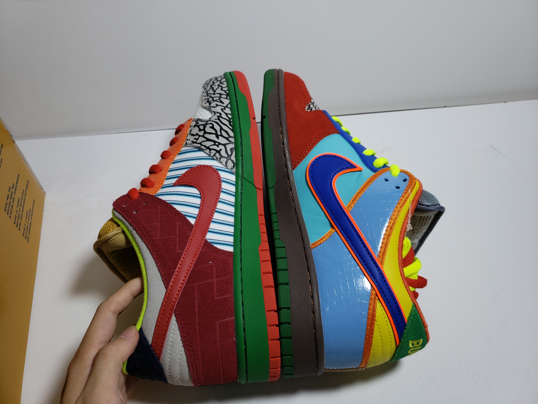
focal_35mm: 26
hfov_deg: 67.3
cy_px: 202
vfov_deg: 53.1
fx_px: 404
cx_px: 269
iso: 50
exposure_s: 1/594
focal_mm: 4.3
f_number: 1.5
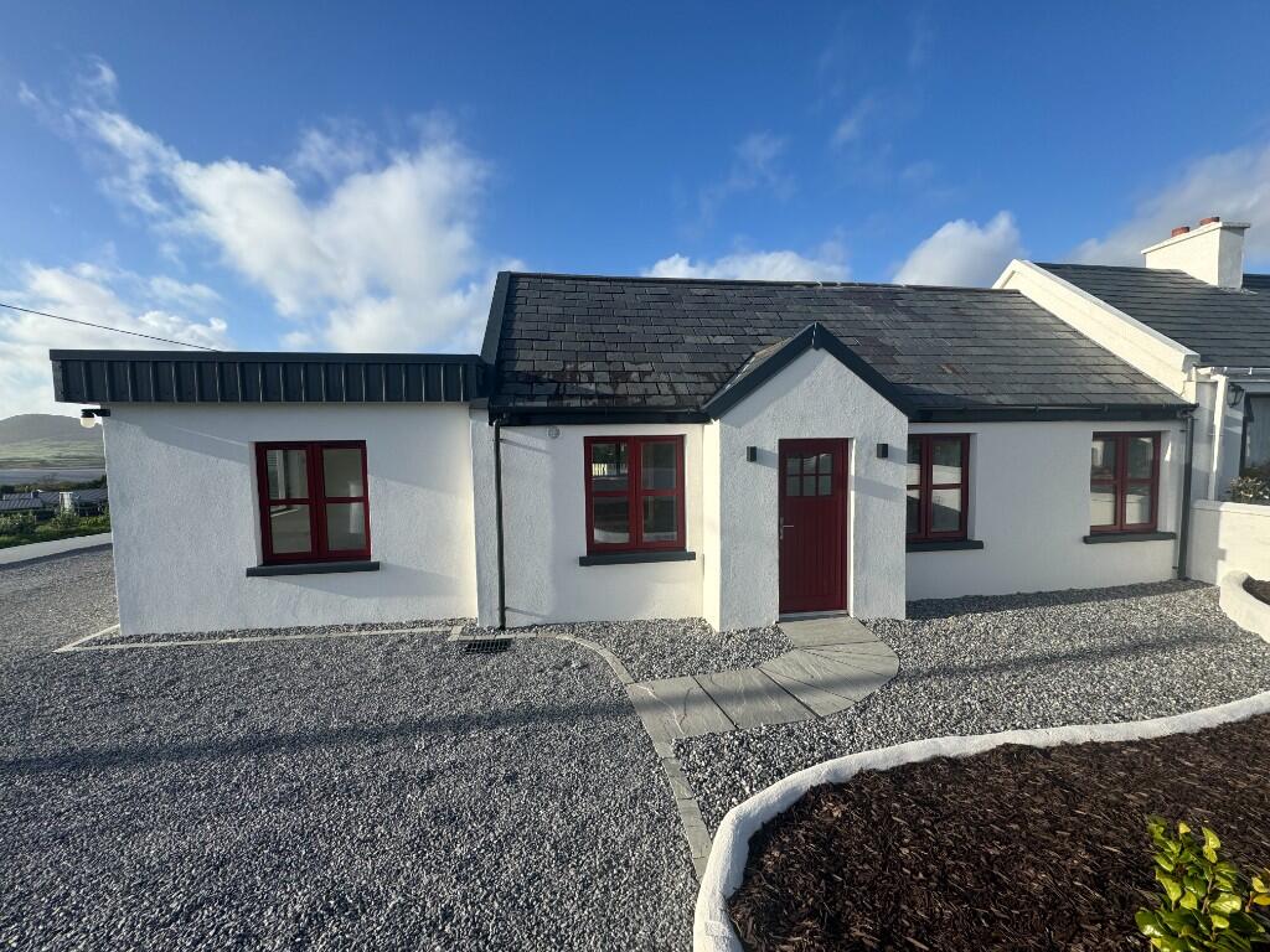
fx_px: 514
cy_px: 476
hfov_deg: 102.1
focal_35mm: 14
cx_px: 635
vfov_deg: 85.7
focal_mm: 2.22
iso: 50
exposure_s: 1/1506
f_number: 2.2
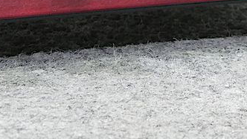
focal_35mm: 451
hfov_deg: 4.8
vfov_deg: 2.7
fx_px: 2955
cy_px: -112
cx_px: 112
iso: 200
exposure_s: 1/3.2
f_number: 5.4
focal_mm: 25.6
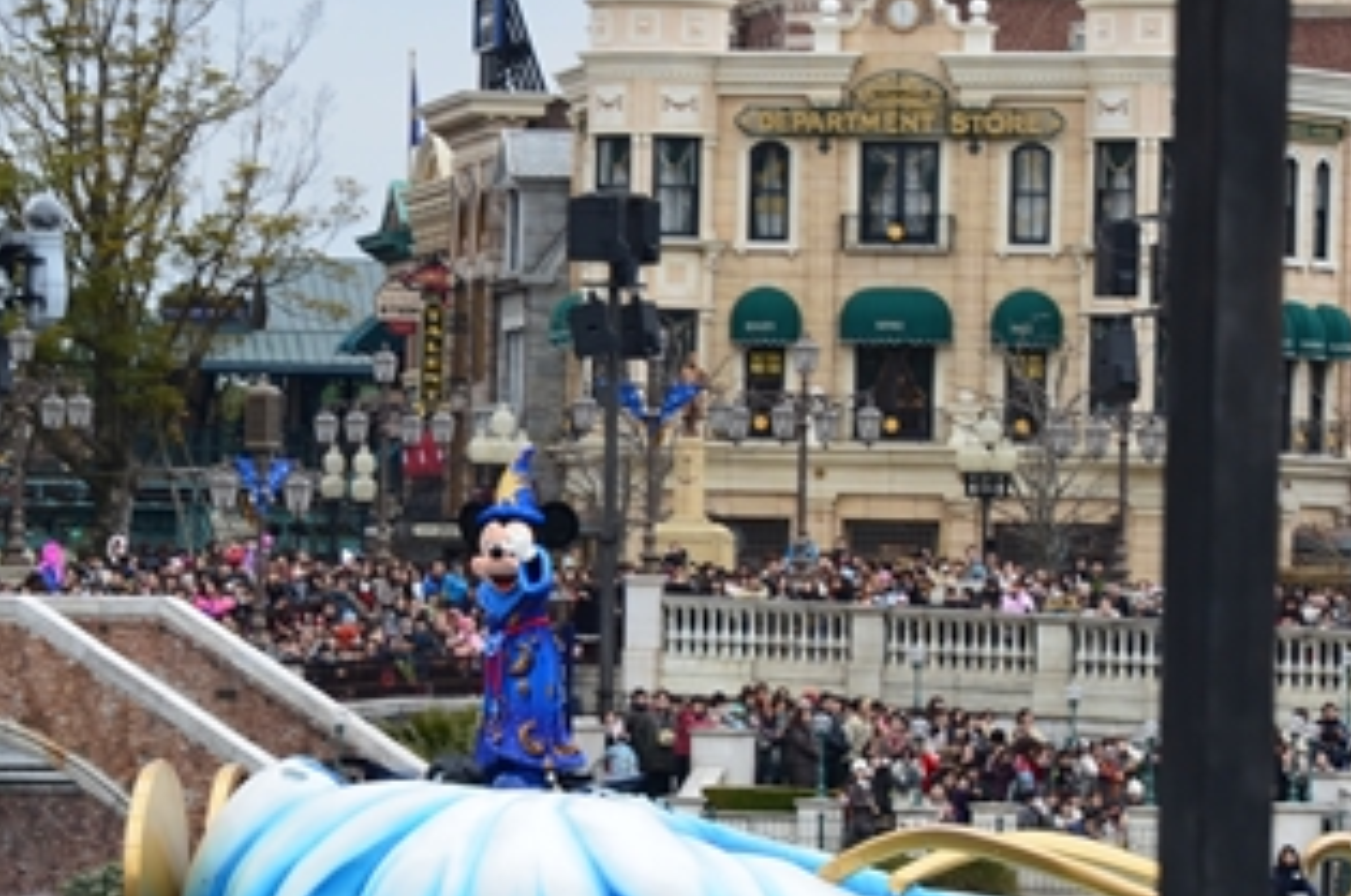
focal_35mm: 320
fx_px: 11991
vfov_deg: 4.3
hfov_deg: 6.4
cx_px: 356
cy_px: 506
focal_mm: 105
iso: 200
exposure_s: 1/125
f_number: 11
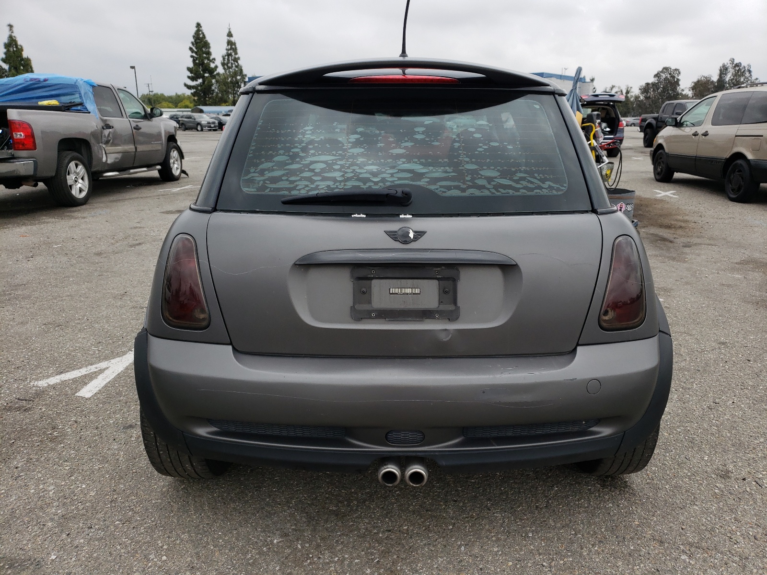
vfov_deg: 53.1
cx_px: 384
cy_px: 288
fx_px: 576
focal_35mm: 26
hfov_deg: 67.3
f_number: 1.5
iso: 50
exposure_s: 1/1667
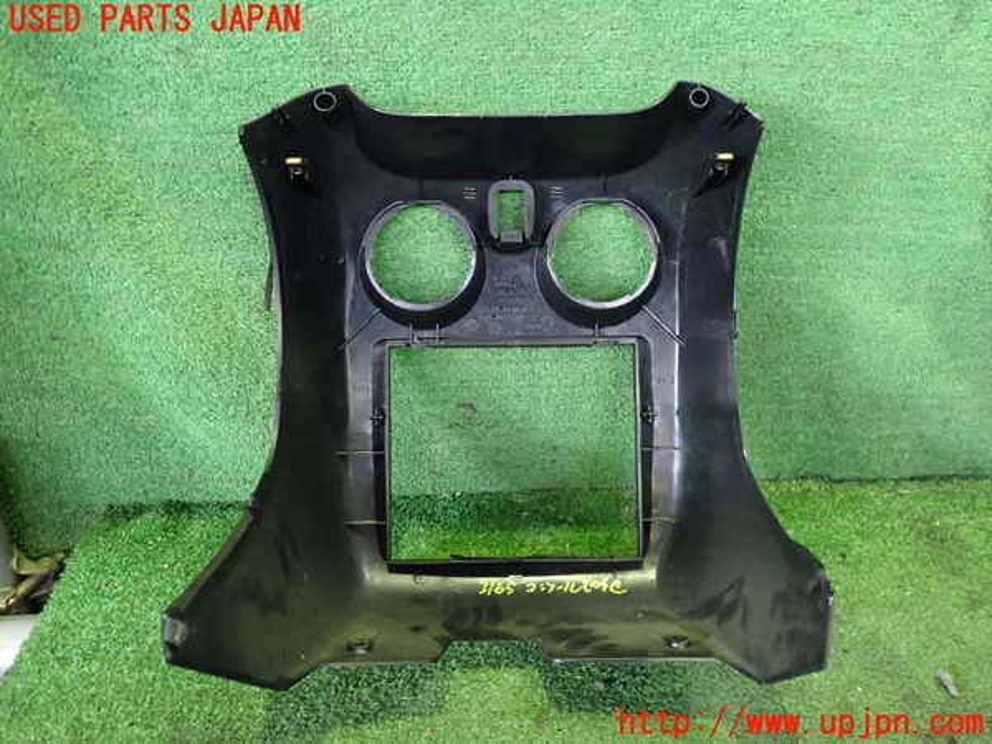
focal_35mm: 30
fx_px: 860
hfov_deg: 60.0
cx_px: 496
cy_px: 372
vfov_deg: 46.8
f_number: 2.3
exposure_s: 1/30
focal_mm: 5.4
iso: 800
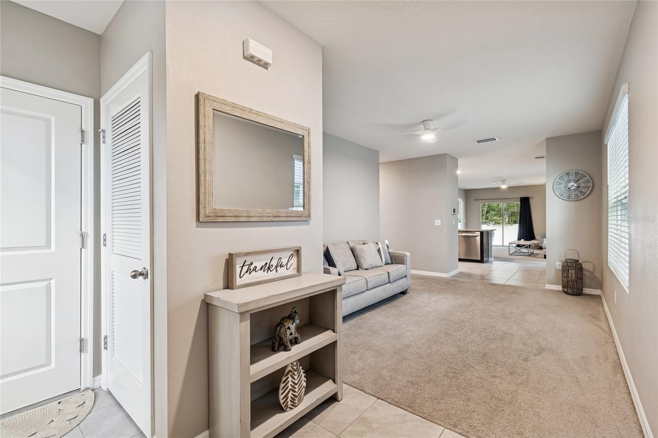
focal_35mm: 15
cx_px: 329
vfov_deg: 77.3
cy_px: 219
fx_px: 274
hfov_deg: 100.4
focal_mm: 10
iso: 100
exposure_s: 1
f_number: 7.1
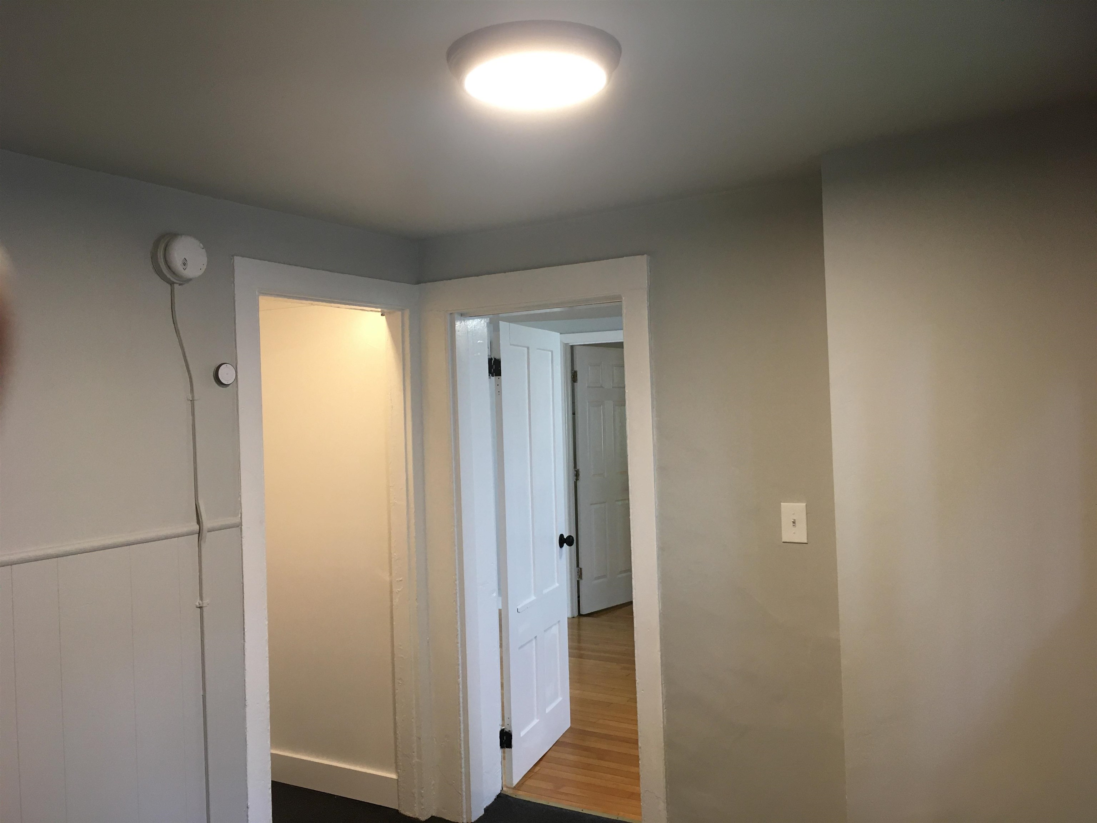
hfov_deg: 61.7
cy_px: 412
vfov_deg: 48.2
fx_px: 919
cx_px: 548
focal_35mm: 29
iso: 80
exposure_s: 1/30
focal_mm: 4.15
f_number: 2.2
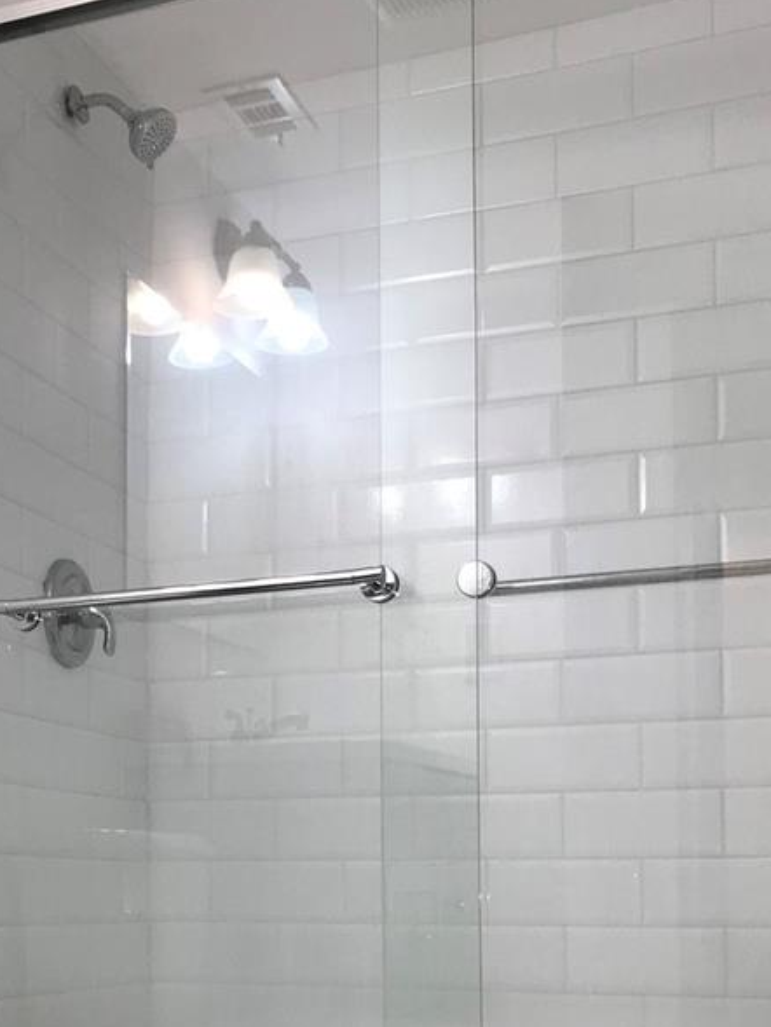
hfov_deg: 25.2
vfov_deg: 32.7
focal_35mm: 57
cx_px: 133
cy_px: 840
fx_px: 1692
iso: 20
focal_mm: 3.99
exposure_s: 1/64
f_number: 1.8
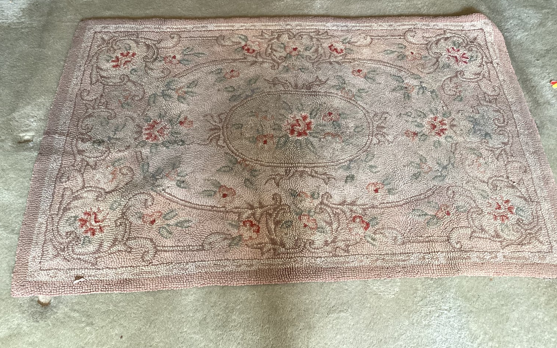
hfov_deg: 58.1
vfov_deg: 38.2
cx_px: 278
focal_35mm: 33
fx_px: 501
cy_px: 142
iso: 160
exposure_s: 1/50
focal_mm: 3.3
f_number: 2.4
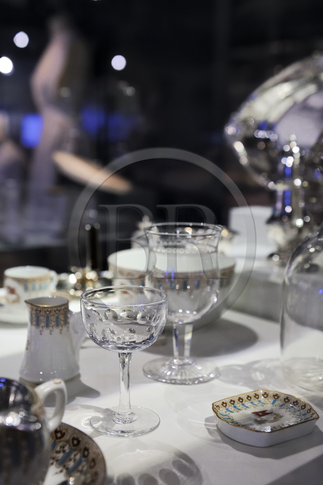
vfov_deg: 44.5
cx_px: 162
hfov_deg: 30.5
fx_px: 592
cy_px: 242
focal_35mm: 44
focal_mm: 44
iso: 1600
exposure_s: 1/40
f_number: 3.5
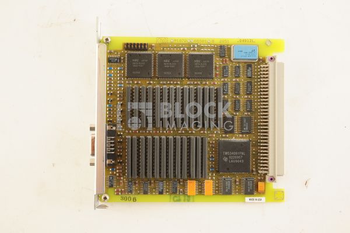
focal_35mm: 50
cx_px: 175
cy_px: 116
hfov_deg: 39.6
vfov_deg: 26.9
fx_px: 486
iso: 1600
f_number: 13
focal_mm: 50
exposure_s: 1/160
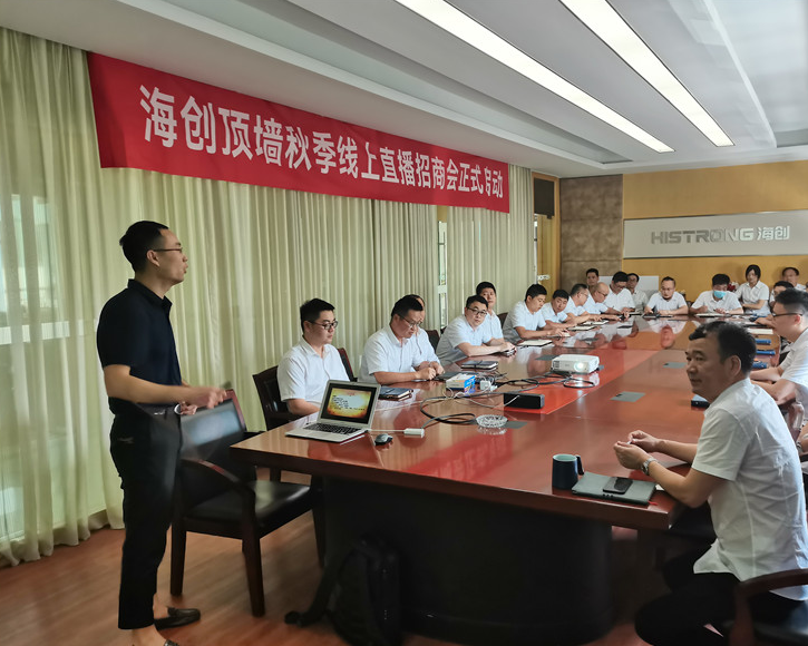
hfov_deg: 62.1
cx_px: 438
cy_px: 330
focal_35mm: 28
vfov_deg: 51.5
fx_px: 670
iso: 250
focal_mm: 5.58
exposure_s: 1/50
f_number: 1.8
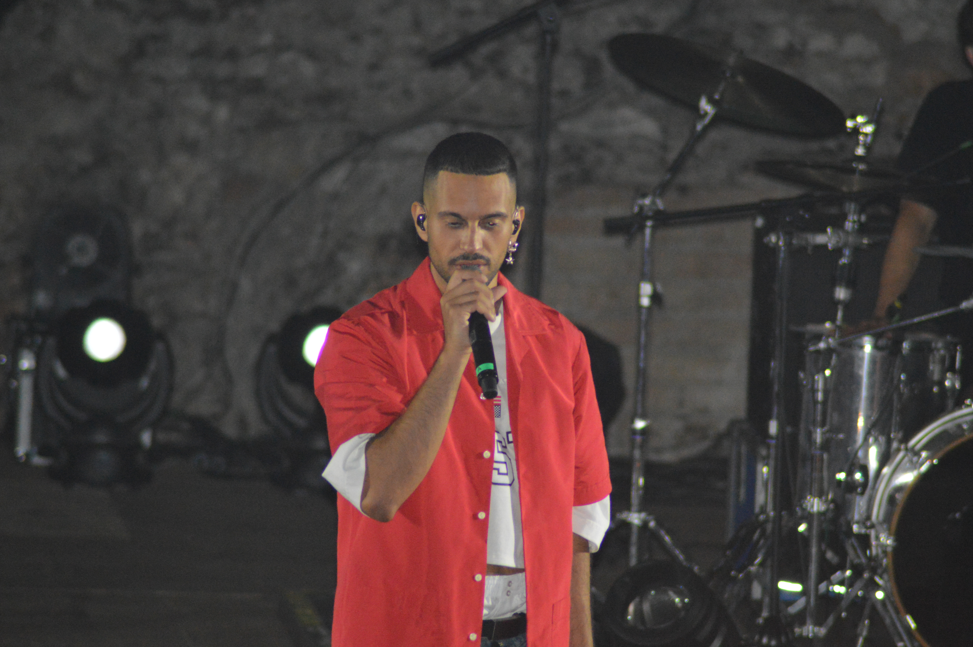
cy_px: 335
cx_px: 495
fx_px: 11152
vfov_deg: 3.3
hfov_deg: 5.0
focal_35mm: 413
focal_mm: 260
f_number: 5.3
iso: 3200
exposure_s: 1/60
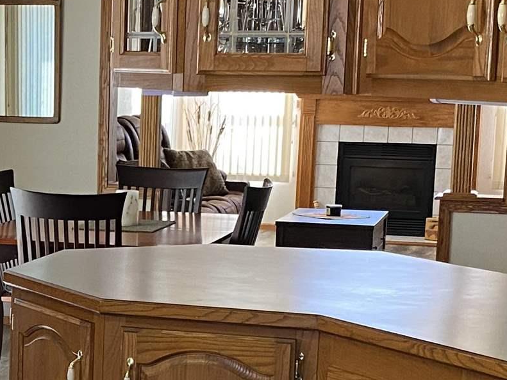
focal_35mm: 101
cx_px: 53
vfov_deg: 14.6
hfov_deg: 19.1
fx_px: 1479
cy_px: 288
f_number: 1.8
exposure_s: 1/60
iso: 160
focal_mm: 4.25
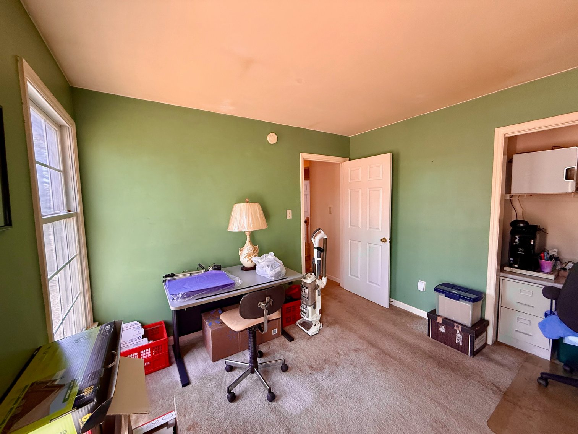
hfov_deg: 102.1
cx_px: 289
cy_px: 217
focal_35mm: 14
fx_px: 234
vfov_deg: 85.7
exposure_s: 1/99
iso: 320
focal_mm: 2.22
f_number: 2.2
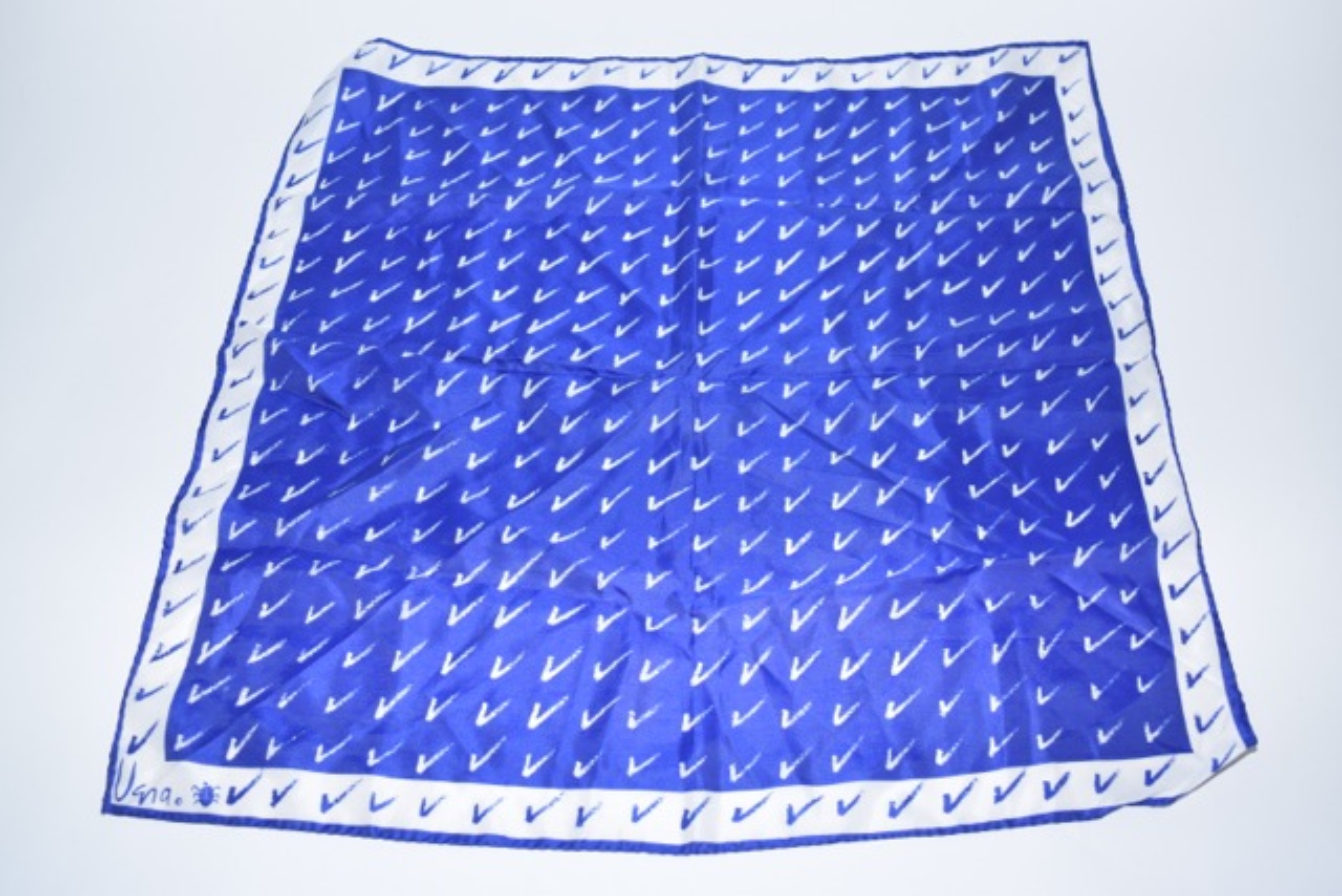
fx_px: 1342
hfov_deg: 53.1
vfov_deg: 36.9
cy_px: 448
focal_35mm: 36
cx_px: 671
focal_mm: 24
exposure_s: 1/125
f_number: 5.6
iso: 400
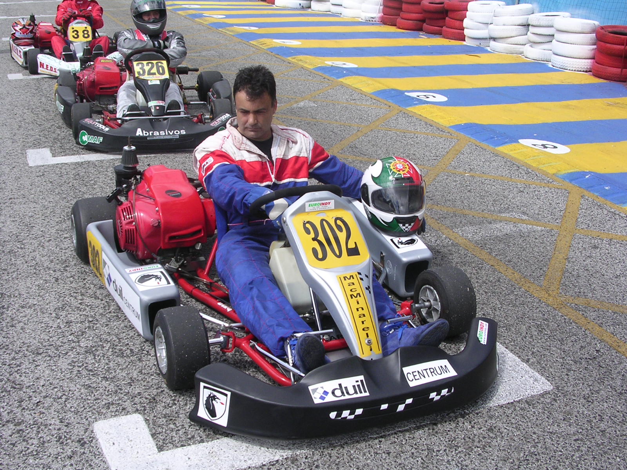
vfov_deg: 37.7
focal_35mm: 38
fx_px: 688
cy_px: 235
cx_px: 314
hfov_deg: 49.0
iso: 100
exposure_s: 1/261
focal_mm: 5.8
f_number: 5.6
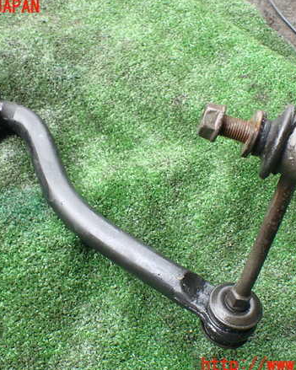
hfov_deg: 37.3
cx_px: 139
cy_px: 186
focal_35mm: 40
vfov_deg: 45.8
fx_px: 438
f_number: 2.3
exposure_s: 1/125
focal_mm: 5.4
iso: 200
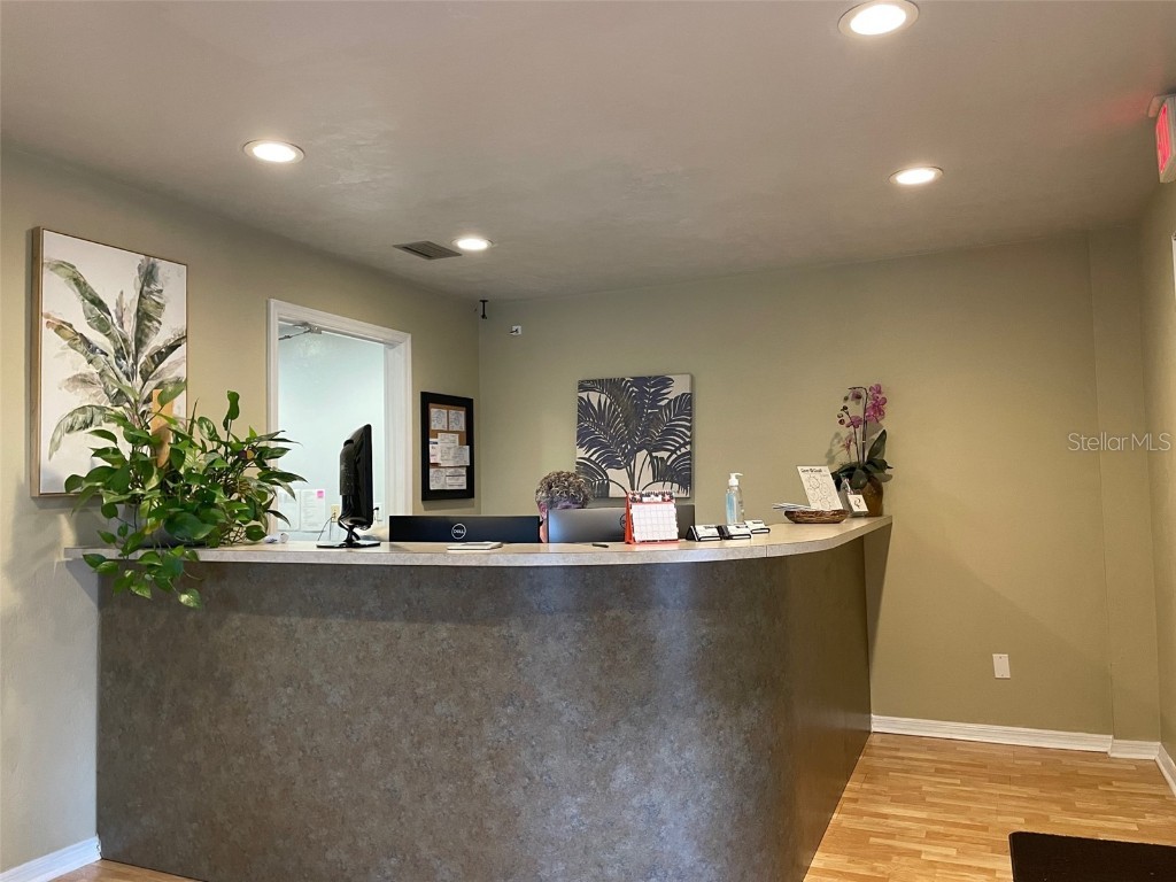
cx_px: 588
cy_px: 441
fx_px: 883
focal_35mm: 26
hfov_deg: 67.3
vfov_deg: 53.1
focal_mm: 4.2
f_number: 1.6
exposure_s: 1/60
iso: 250
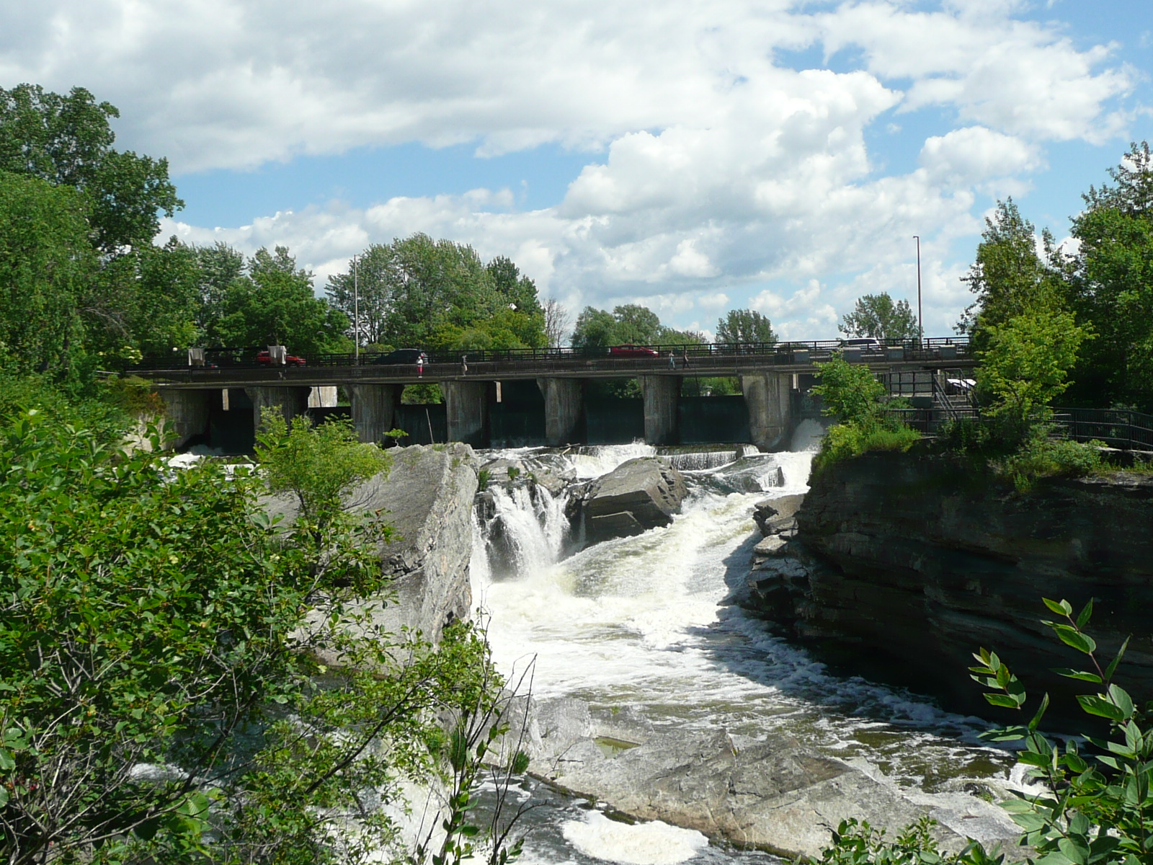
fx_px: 1466
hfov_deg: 42.9
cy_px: 432
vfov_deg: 32.9
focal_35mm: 44
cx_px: 576
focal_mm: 5.2
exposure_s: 1/250
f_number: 8
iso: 100
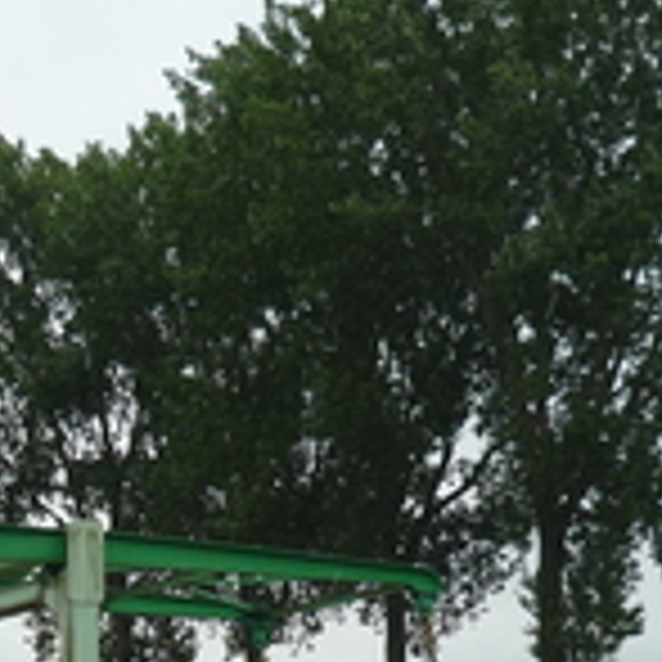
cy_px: 734
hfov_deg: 14.4
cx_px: -9
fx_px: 2575
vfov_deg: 14.3
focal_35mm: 119
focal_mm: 5.5
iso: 100
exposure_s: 1/320
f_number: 2.8
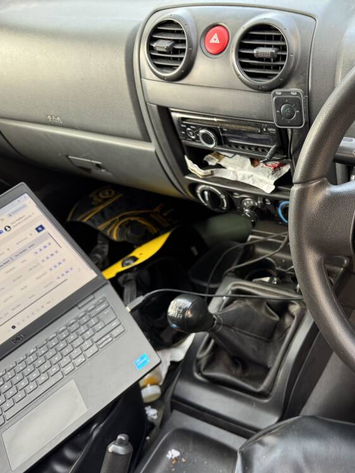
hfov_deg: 39.6
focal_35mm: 33
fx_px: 451
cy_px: 242
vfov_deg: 55.3
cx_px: 325
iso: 200
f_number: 1.78
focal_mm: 6.76
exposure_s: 1/121
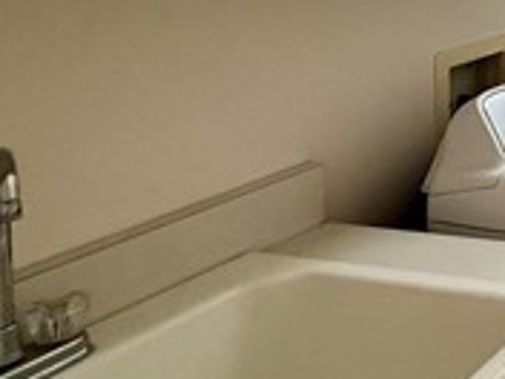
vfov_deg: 25.9
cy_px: -63
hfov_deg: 25.5
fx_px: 744
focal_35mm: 51
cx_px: 798
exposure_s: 1/120
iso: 200
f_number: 2.2
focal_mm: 2.22
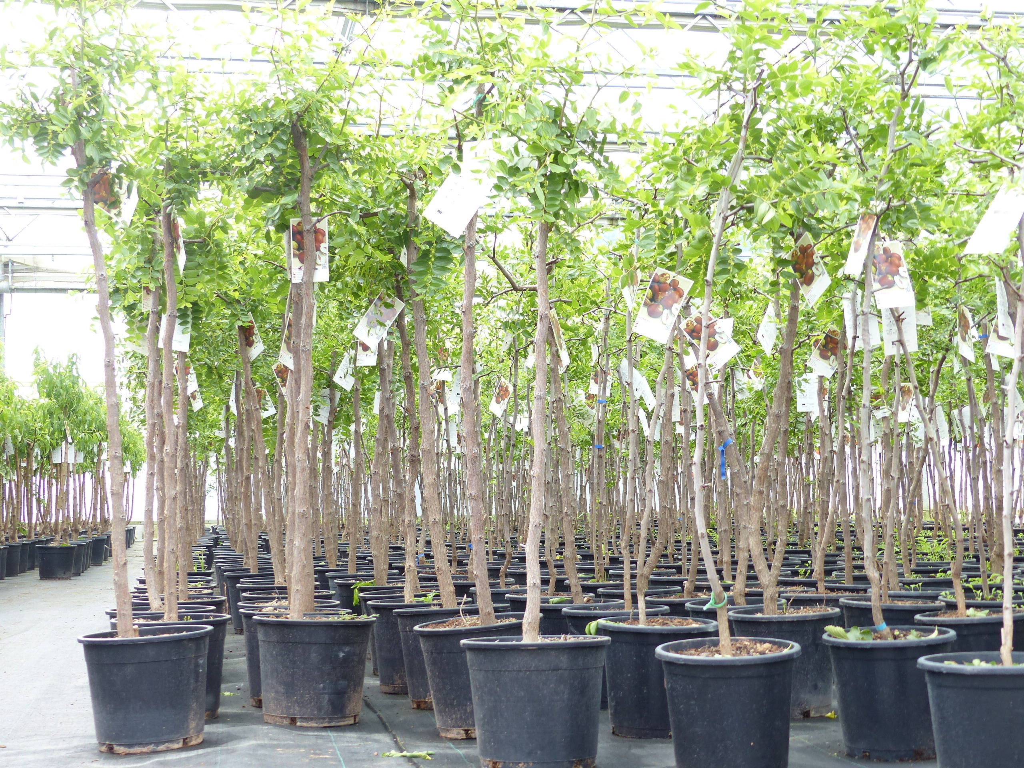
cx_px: 512
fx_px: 1627
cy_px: 384
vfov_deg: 26.6
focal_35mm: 55
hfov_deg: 34.9
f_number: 2.8
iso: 100
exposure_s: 1/100
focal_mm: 9.9
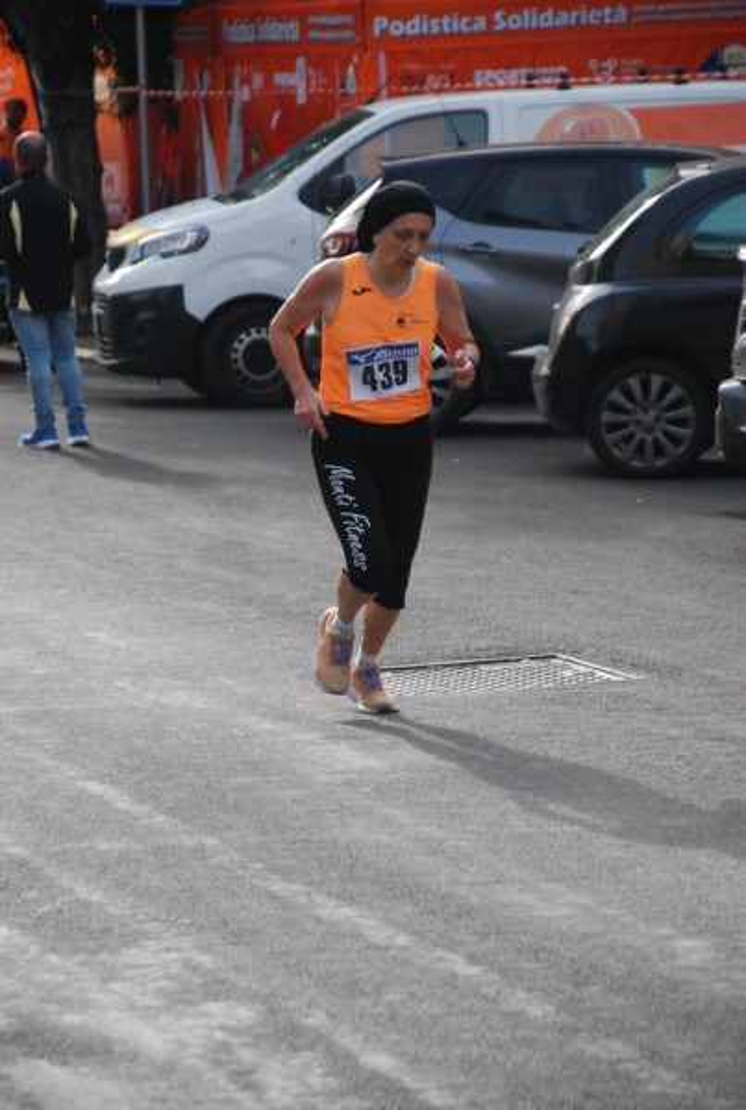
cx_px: 373
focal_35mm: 168
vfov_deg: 12.2
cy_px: 555
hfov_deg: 8.2
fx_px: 5195
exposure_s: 1/1000
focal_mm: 112
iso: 1000
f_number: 5.6
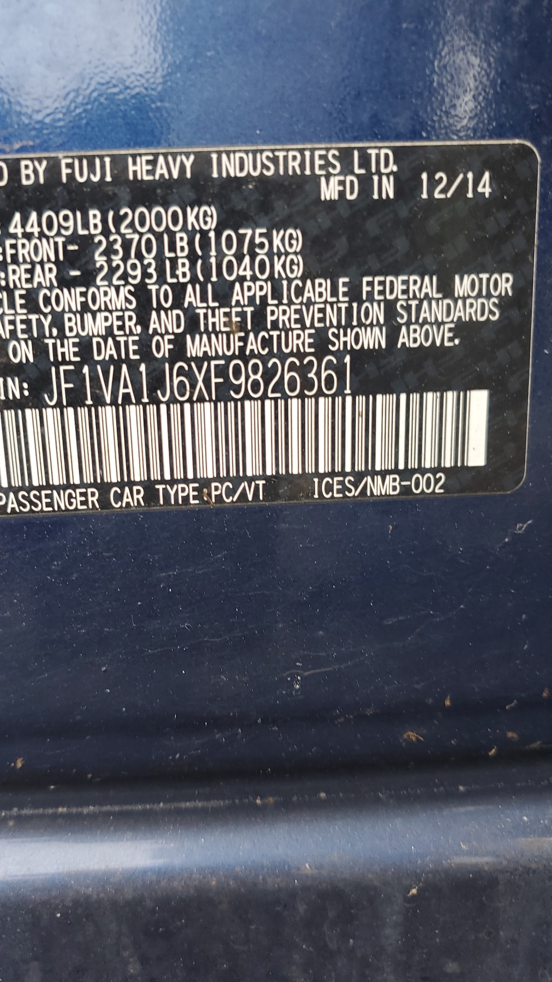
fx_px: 755
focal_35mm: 29
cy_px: 489
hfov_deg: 40.0
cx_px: 214
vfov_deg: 66.1
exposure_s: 1/60.2
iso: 50
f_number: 1.5
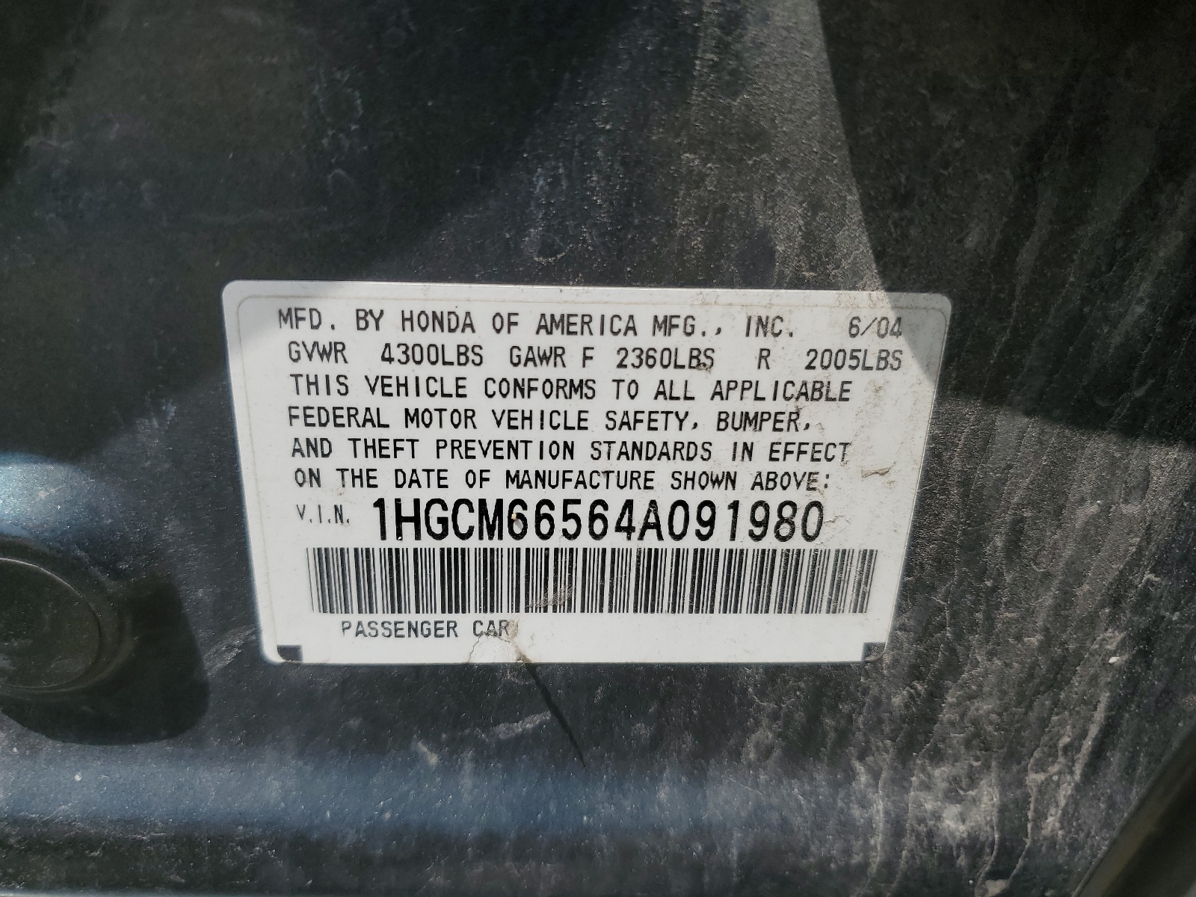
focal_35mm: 26
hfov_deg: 67.3
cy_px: 448
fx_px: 898
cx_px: 598
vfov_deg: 53.1
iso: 50
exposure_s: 1/2500
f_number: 1.5
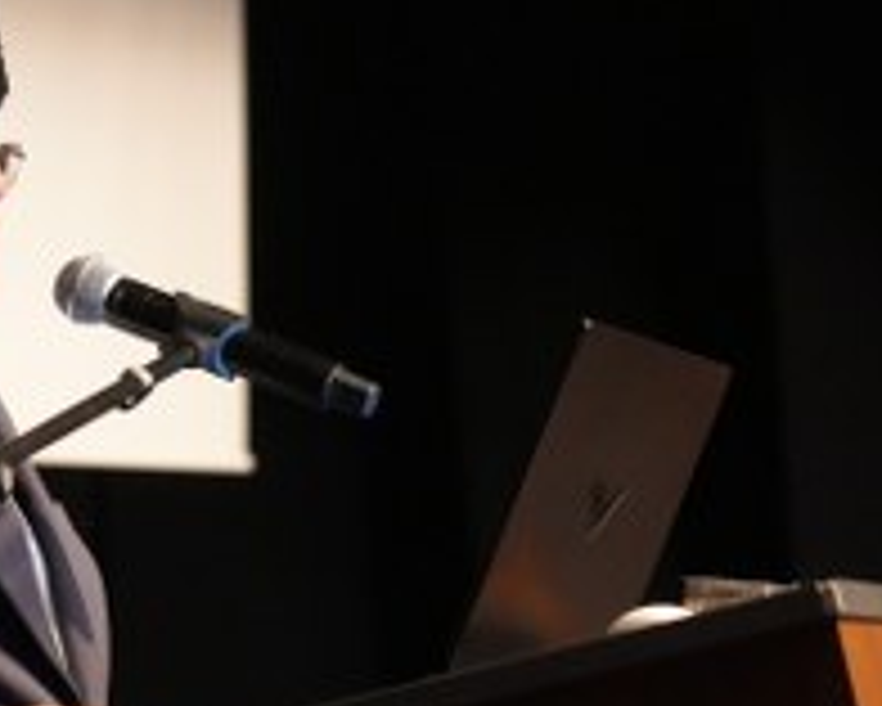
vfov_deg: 9.8
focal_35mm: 158
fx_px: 4126
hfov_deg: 12.2
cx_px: 230
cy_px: 443
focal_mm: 70
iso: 12800
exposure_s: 1/125
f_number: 4
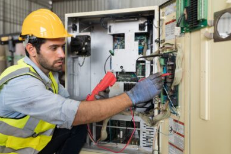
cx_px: 115
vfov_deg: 36.9
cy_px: 76
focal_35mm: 36
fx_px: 231
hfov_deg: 53.1
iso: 500
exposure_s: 1/200
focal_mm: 35
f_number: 2.5
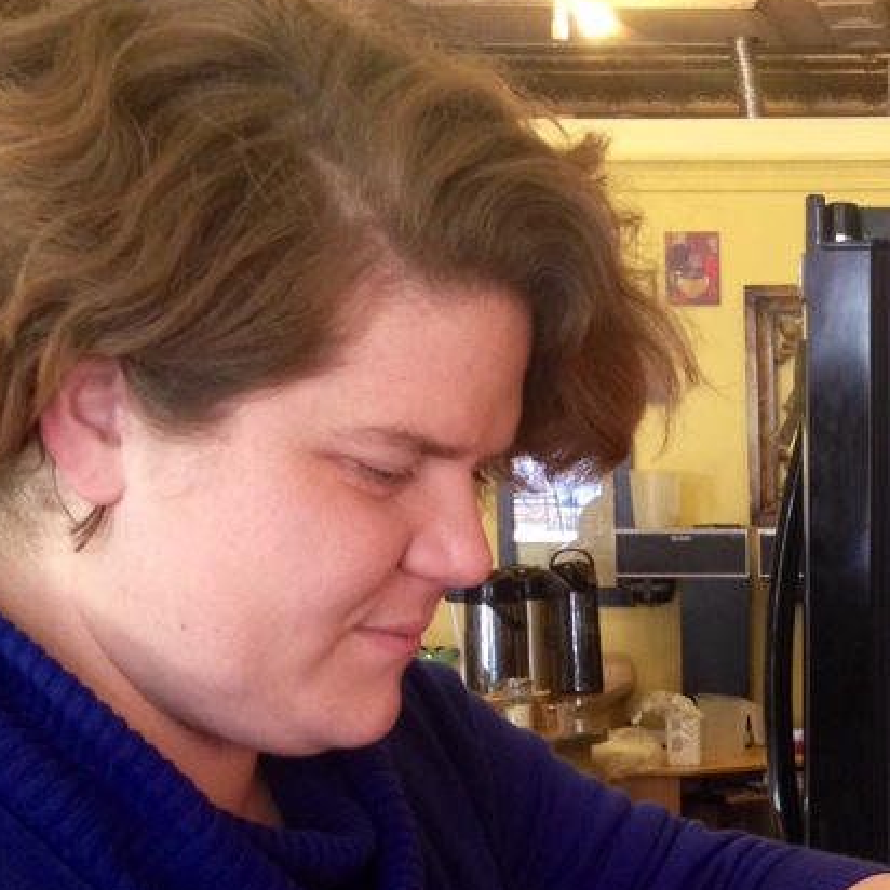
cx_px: 942
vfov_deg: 17.6
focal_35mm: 96
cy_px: 935
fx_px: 2792
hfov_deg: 17.6
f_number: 2.4
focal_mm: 4.28
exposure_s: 1/20
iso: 125
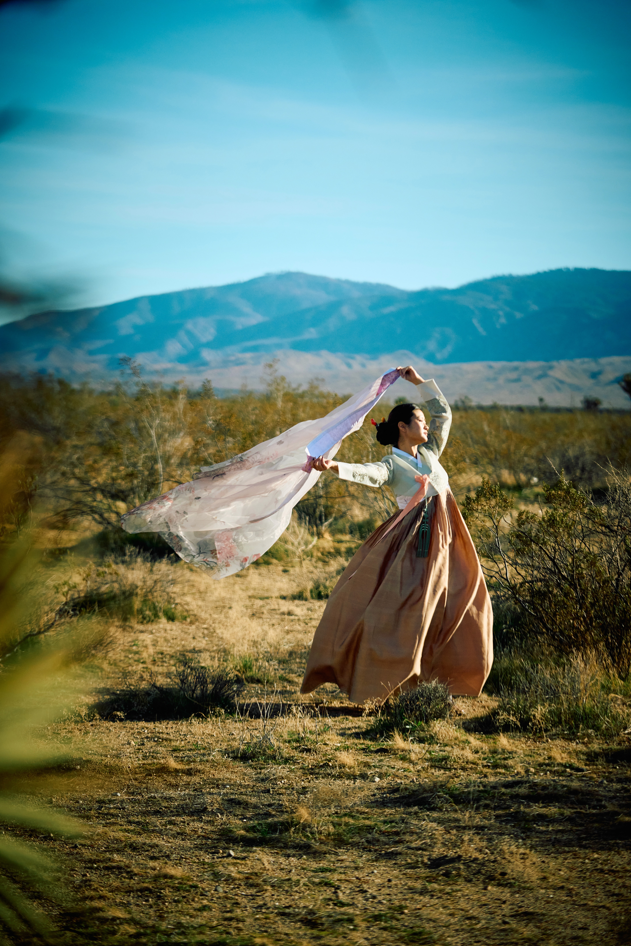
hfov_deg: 12.9
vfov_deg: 19.3
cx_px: 318
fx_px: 2786
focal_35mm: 106
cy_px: 469
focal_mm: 105
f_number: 2.8
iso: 800
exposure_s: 1/1600
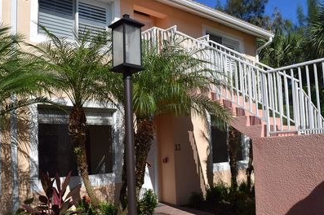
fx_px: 306
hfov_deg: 55.8
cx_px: 169
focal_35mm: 34
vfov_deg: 38.7
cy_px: 123
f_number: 10
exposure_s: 1/400
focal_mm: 18
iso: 200
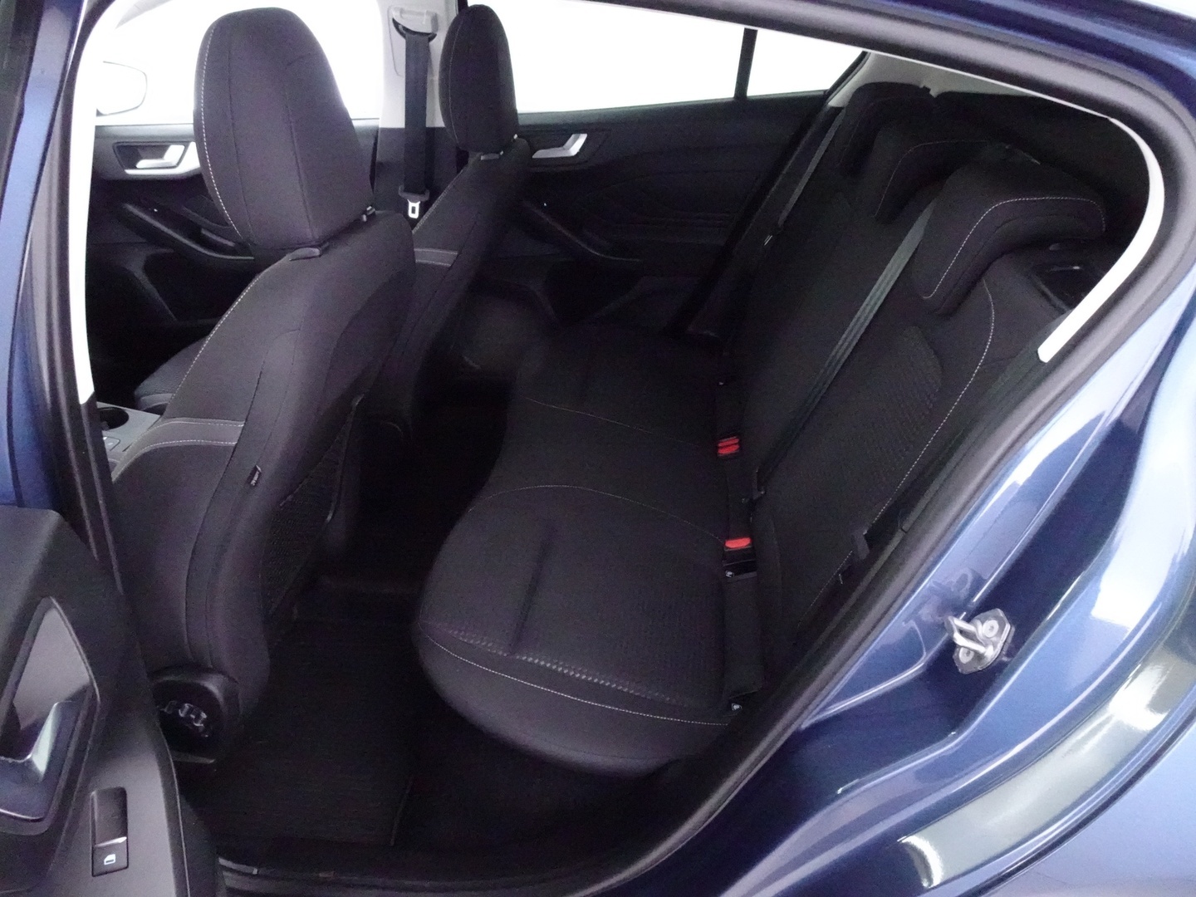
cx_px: 598
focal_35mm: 24
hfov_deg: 71.6
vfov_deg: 56.8
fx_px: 829
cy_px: 448
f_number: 3.5
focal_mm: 4.25
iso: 3200
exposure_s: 1/20
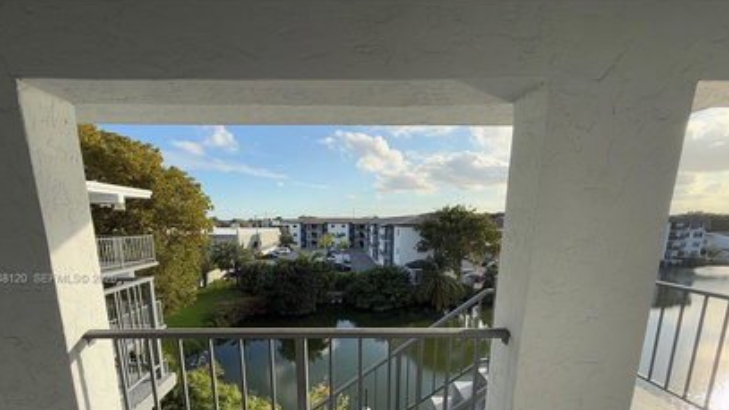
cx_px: 350
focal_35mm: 16
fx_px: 309
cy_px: 279
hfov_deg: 99.3
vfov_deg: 65.0
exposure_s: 1/1211
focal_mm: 2.22
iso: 50
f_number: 2.2
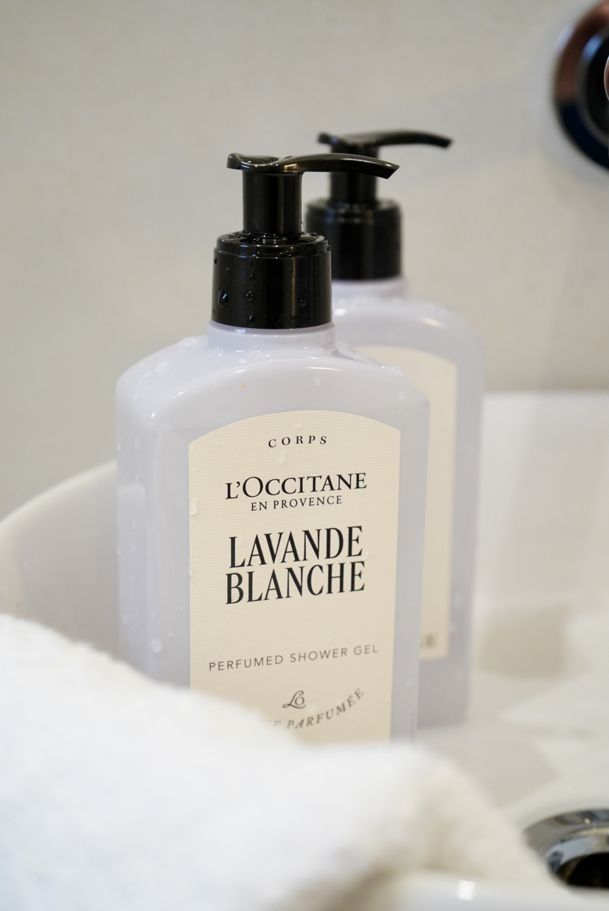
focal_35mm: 54
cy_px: 456
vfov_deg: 36.8
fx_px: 1368
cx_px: 304
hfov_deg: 25.1
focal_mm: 54
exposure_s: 1/160
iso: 2500
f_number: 5
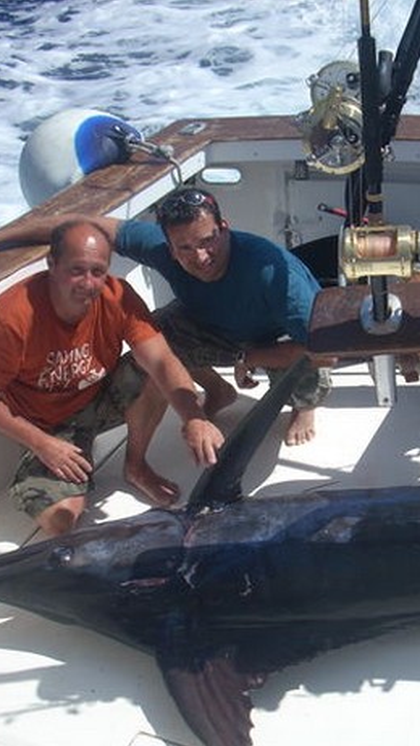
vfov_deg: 37.8
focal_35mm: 55
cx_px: 334
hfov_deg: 21.6
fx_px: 1089
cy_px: 379
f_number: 5.6
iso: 64
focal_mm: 6.2
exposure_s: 1/420
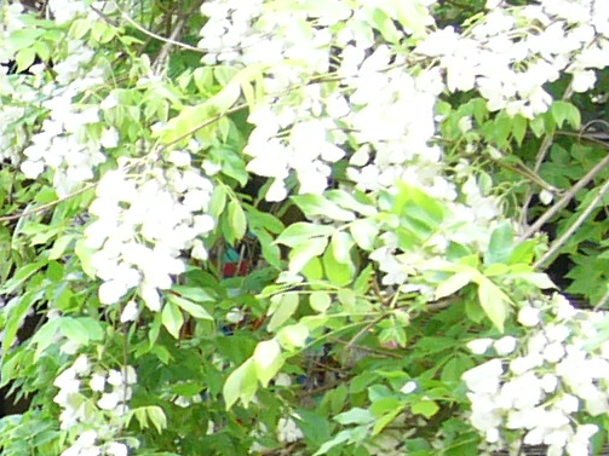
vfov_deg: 6.8
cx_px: -369
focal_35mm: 216
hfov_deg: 8.9
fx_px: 3799
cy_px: 561
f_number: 3.4
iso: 100
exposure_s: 1/50
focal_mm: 8.8
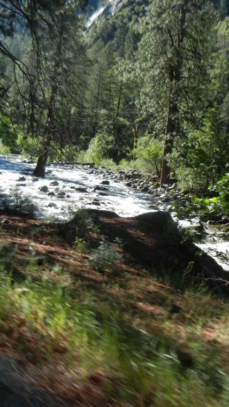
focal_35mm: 44
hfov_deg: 26.6
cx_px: 185
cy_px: 204
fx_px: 475
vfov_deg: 46.4
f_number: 3.5
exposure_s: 1/474
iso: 160
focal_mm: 5.4
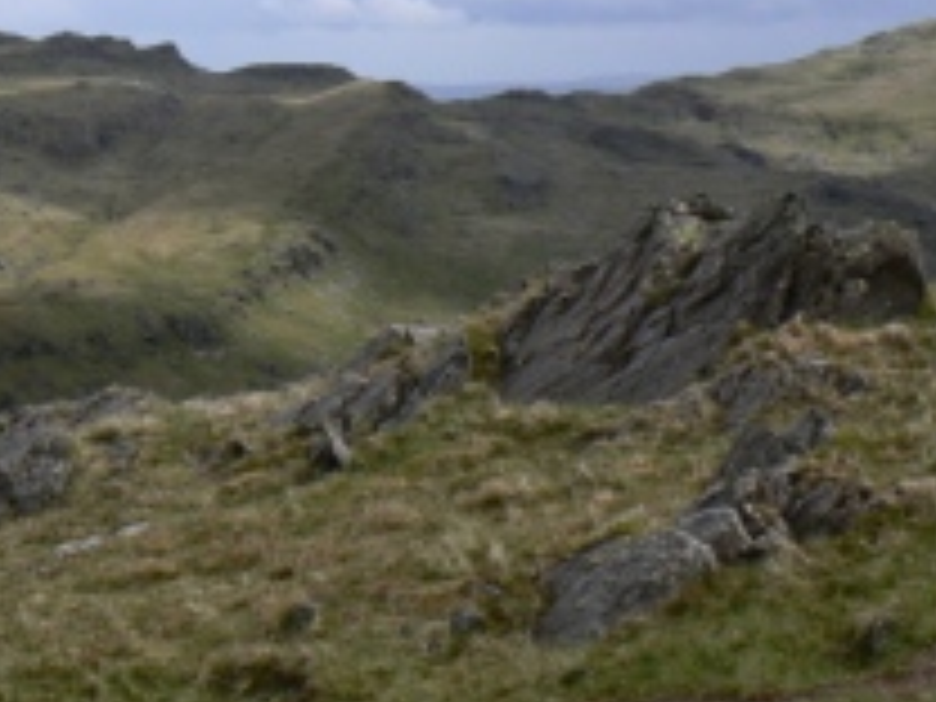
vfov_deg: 14.4
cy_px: 144
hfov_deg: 19.2
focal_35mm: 102
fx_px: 2758
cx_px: 279
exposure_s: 1/400
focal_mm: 8.2
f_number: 7.1
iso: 80
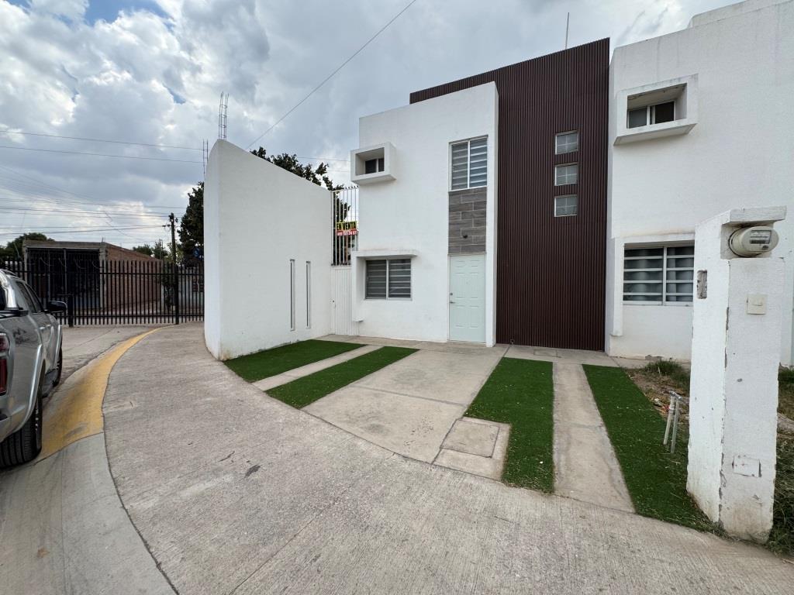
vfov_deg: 85.7
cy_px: 298
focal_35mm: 14
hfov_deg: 102.1
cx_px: 397
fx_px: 321
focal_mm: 2.22
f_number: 2.2
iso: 50
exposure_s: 1/1236
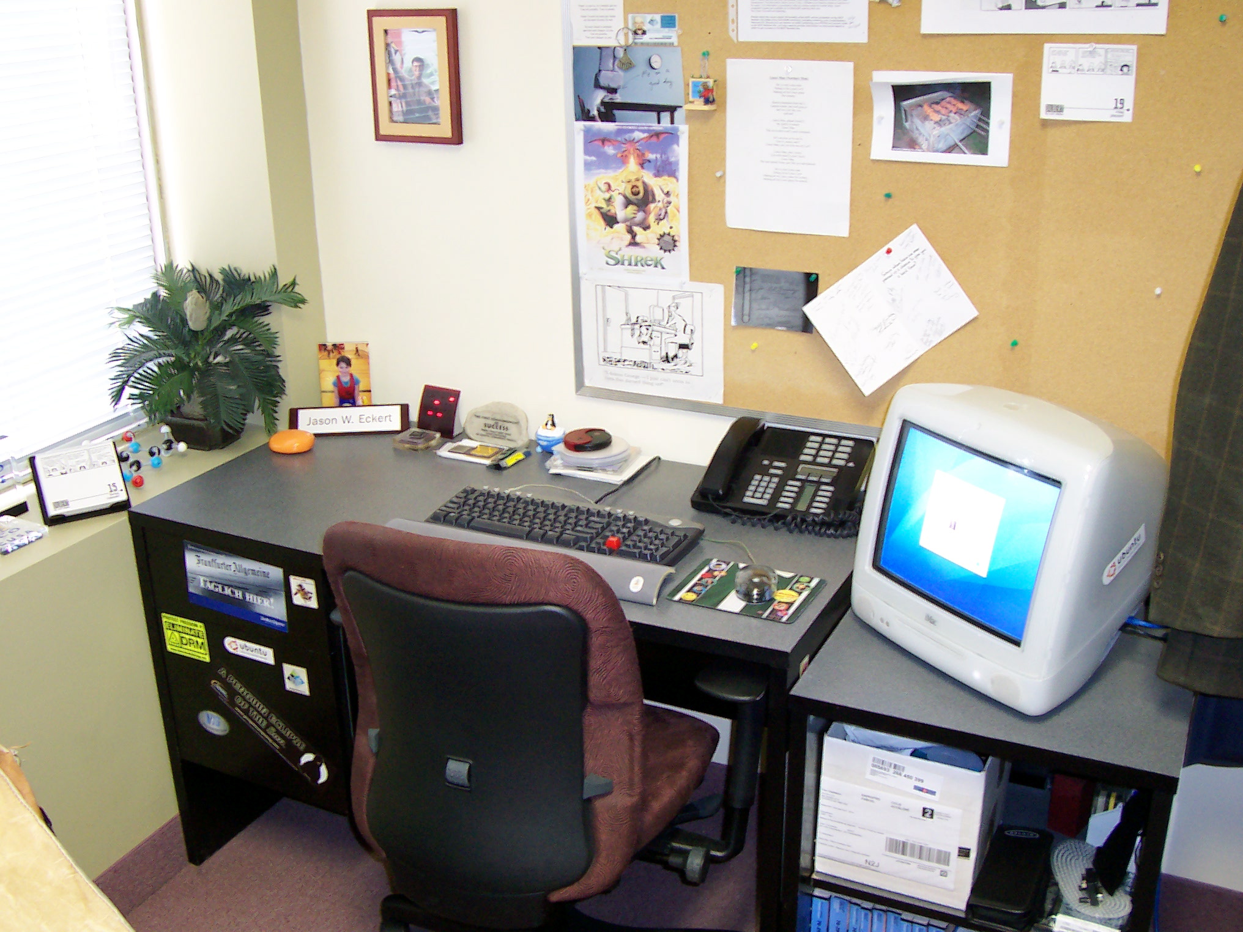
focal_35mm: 37
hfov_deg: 50.1
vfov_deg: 38.7
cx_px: 622
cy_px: 466
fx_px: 1329
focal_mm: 5.6
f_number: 2.8
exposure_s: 1/8
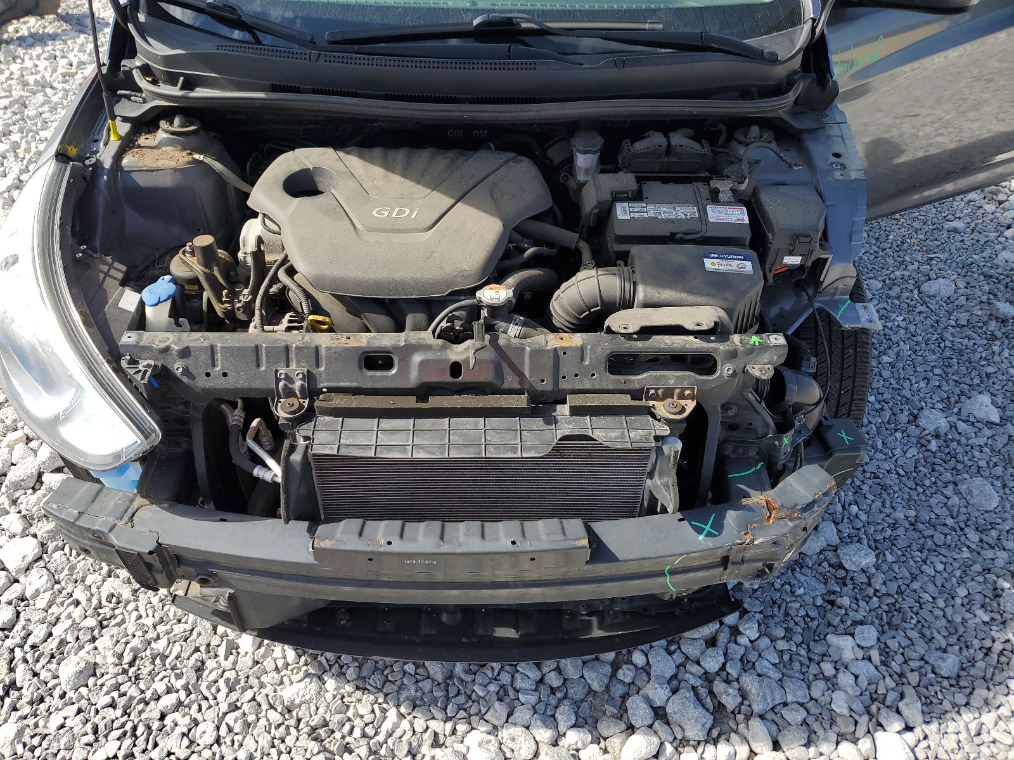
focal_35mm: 26
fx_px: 762
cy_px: 380
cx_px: 507
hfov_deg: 67.3
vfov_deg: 53.1
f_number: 1.5
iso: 50
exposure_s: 1/1429
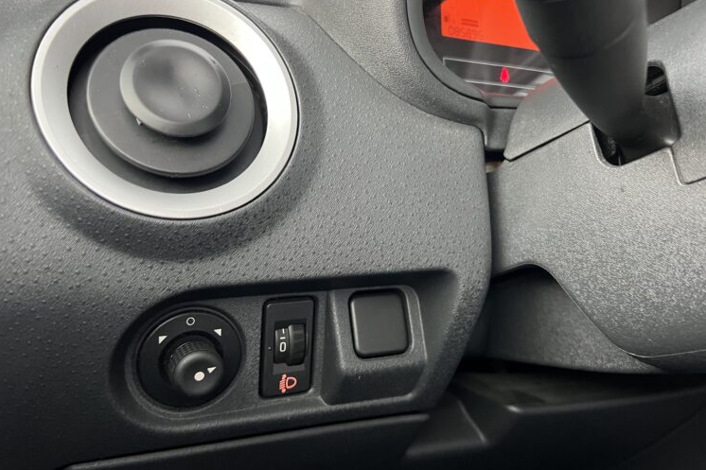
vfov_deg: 44.9
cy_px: 243
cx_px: 336
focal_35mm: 29
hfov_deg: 63.6
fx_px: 569
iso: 500
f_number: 1.5
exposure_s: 1/51
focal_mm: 5.7
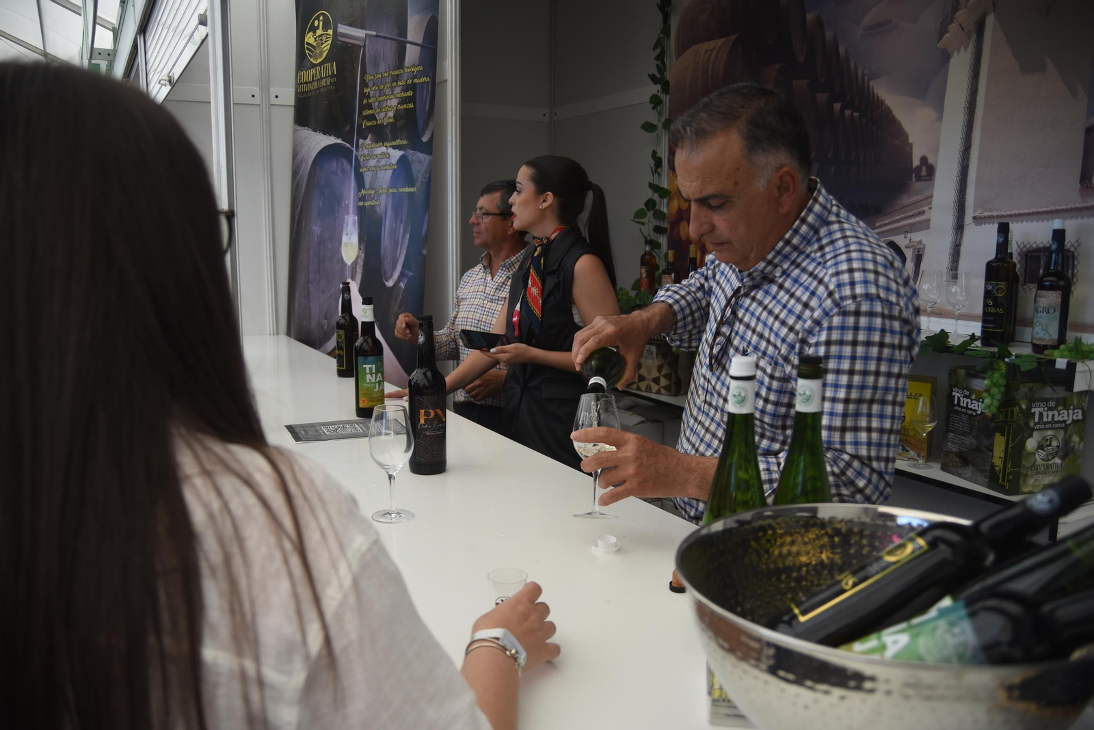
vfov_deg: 45.0
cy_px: 365
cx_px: 547
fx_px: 882
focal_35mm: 29
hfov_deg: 63.6
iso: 200
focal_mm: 29
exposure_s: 1/320
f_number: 5.6
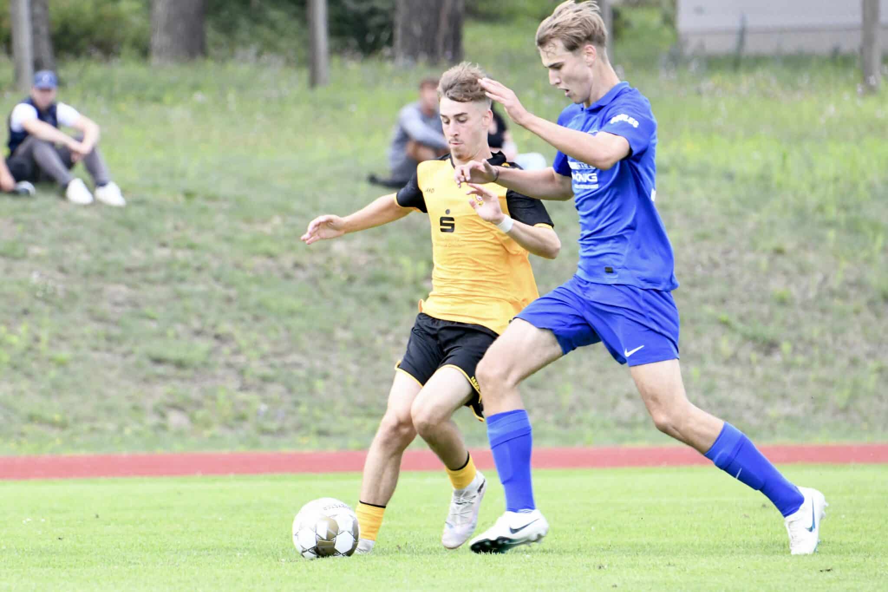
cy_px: 296
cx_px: 444
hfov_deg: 5.2
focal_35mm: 400
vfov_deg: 3.4
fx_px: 9865
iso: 4000
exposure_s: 1/1600
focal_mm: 400
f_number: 8
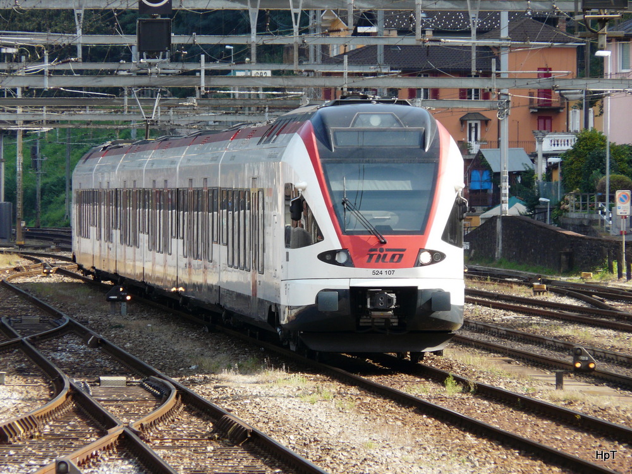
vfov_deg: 4.0
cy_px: 237
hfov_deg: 5.4
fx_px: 6755
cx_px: 316
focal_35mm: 370
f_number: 4.5
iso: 100
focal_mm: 60.7
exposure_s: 1/200
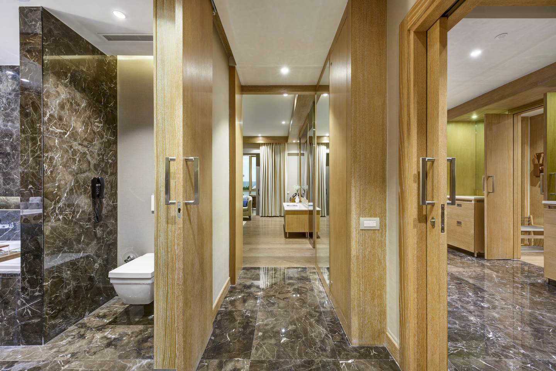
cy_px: 186
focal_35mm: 14
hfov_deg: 104.3
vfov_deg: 81.2
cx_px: 278
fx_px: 216
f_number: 11
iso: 100
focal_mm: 14
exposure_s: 2
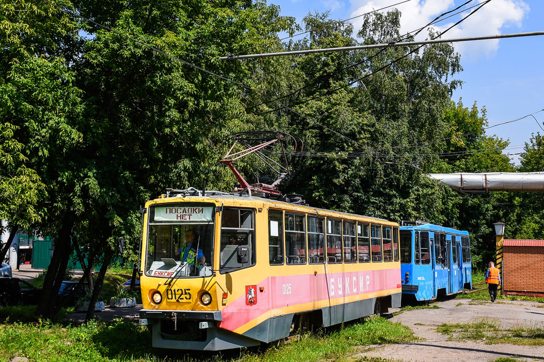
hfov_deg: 47.3
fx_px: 619
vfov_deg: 32.6
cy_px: 188
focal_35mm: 41
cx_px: 242
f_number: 7.1
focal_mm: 24
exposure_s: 1/500
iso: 160
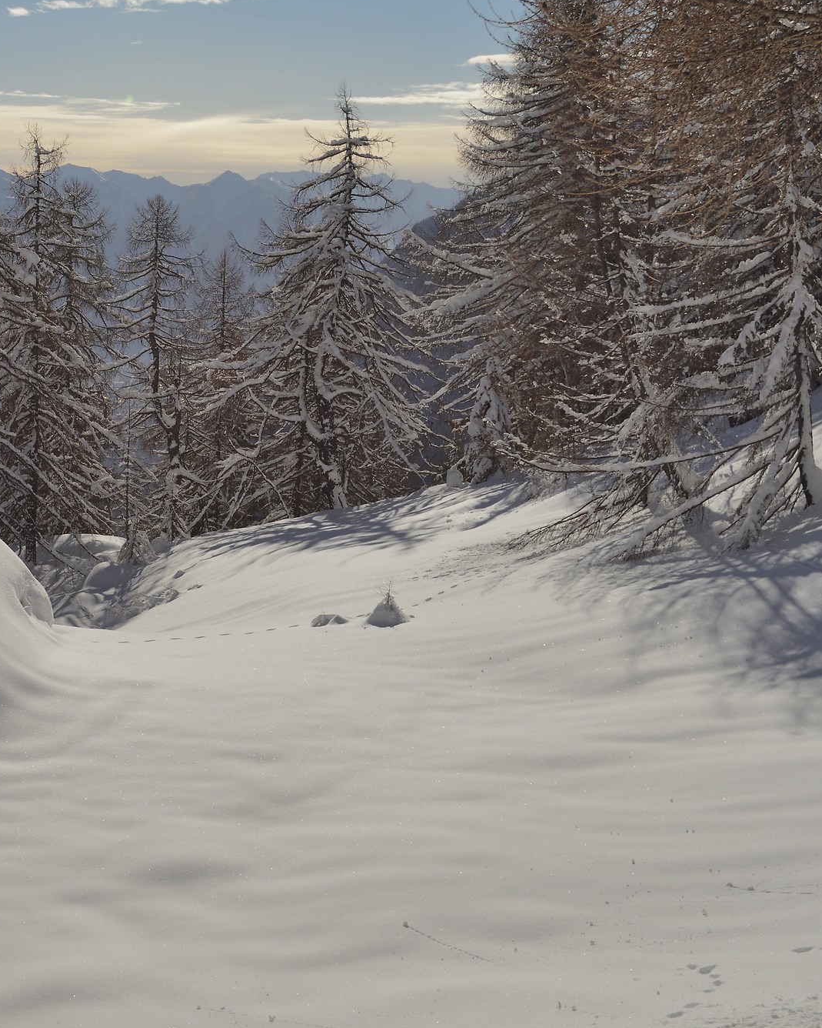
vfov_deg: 31.9
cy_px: 434
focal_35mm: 59
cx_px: 63
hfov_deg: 24.9
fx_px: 1794
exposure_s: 1/640
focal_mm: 35
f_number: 8
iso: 100
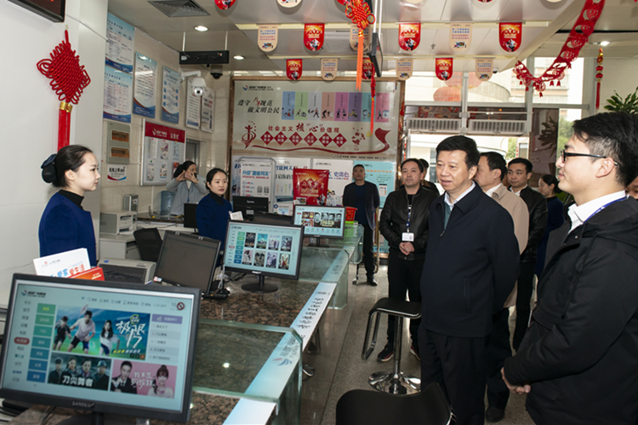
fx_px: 425
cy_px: 212
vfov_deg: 53.1
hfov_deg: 73.8
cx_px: 319
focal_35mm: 24
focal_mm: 24
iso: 800
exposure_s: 1/160
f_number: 6.3
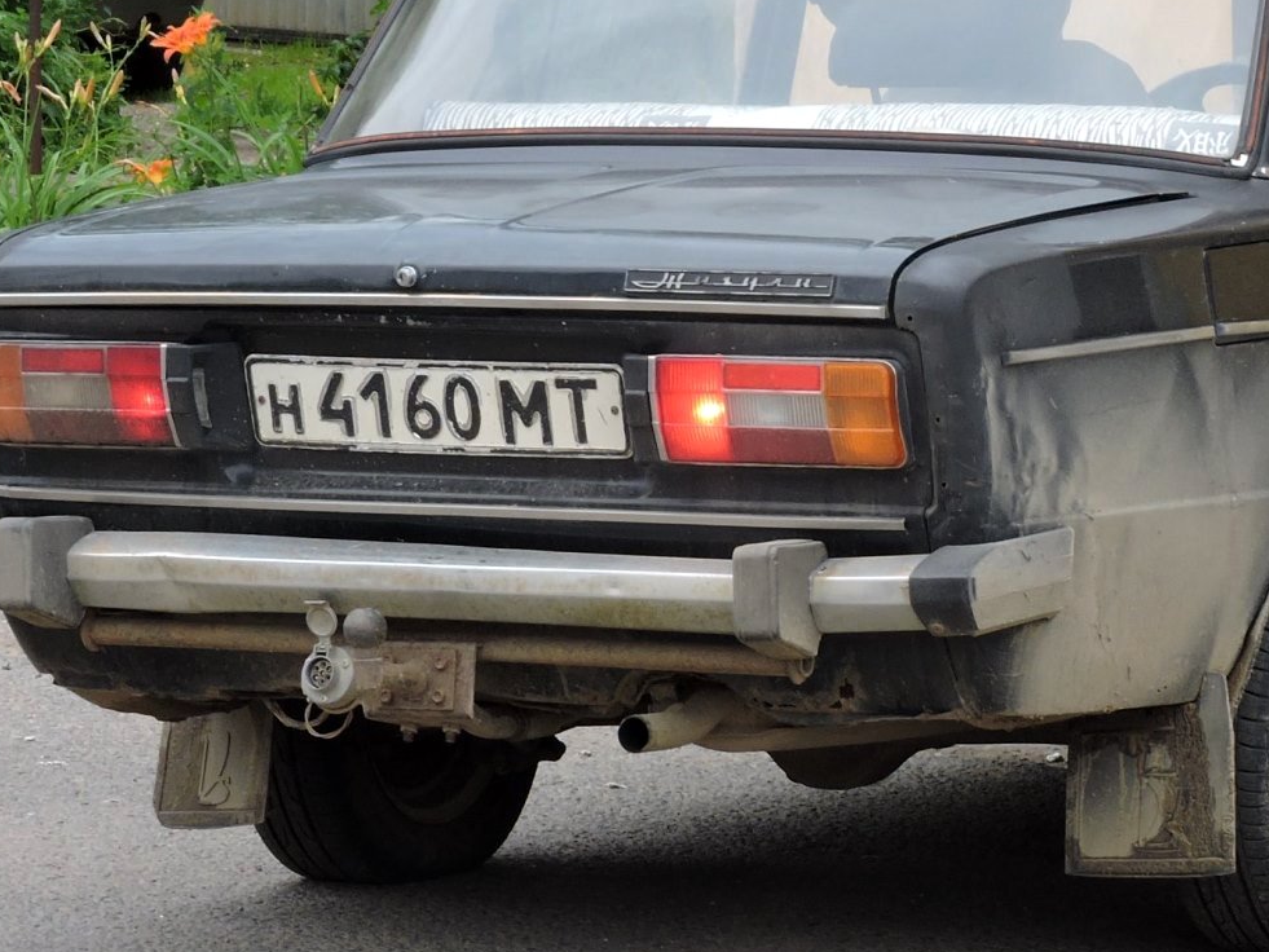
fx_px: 7846
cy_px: 200
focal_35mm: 214
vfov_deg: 6.9
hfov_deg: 9.2
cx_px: 1075
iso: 100
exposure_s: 1/125
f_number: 4.8
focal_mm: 18.8
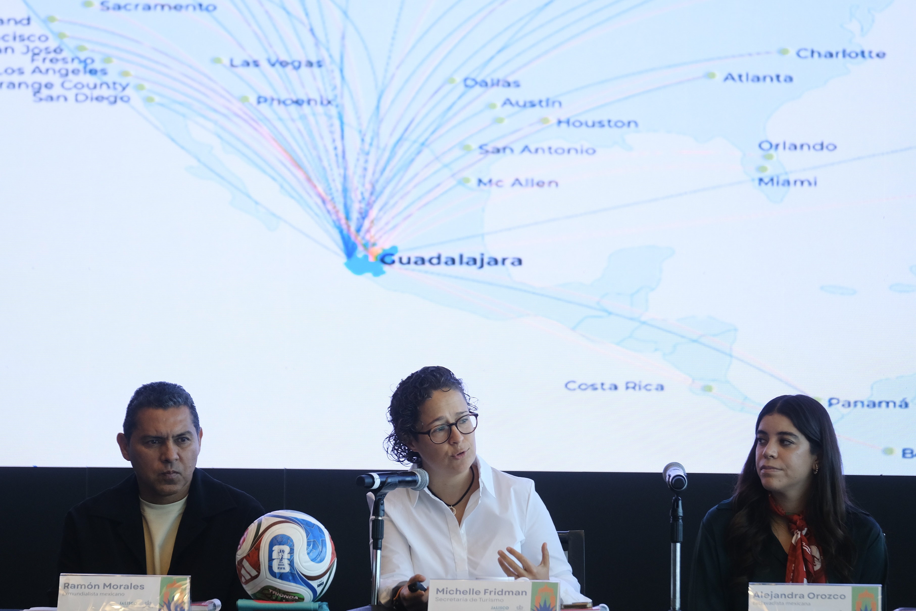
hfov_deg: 10.2
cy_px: 306
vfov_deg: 6.8
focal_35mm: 202
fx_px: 5139
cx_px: 458
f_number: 2.8
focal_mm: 134.4
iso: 640
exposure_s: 1/250
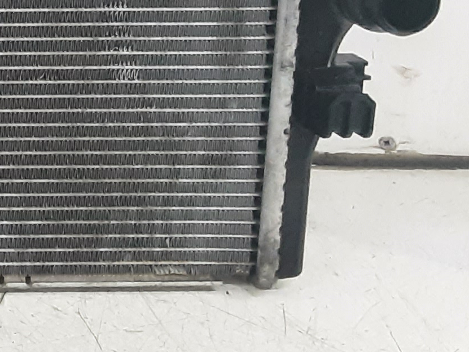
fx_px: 1437
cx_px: -422
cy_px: -44
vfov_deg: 13.7
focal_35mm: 106
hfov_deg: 15.4
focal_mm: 2.91
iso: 160
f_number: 1.9
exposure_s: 1/25
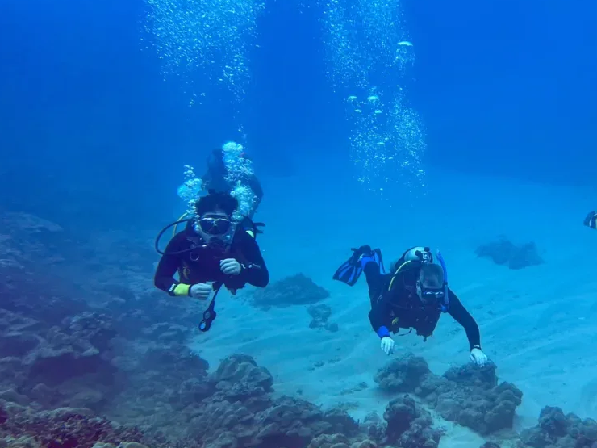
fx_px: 621
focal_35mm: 36
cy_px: 233
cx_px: 403
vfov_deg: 39.6
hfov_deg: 50.3
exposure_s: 1/121
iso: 100
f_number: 1.5
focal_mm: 5.7
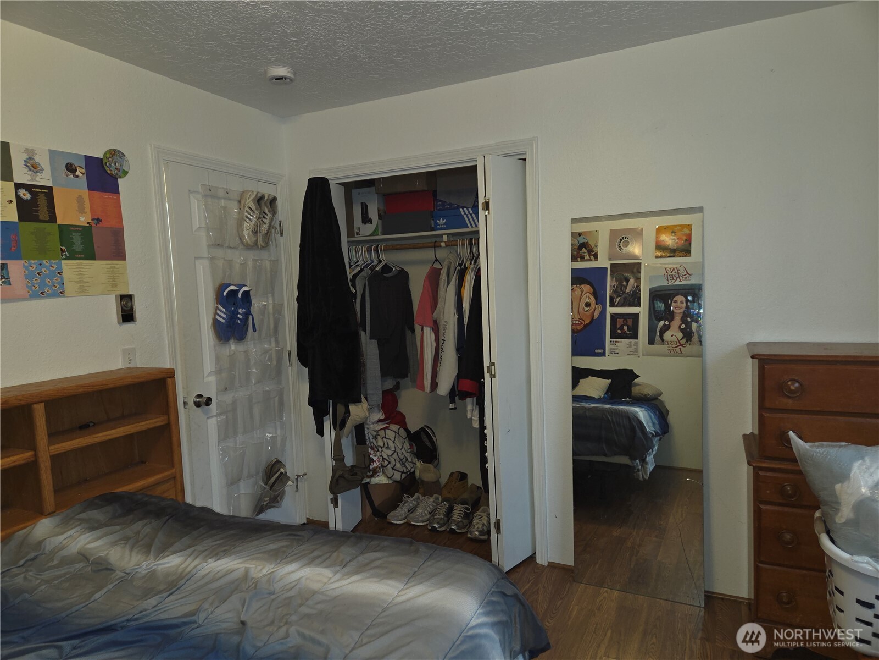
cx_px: 440
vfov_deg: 58.9
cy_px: 330
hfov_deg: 73.9
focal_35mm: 23
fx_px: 584
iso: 320
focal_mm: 5.4
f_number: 1.8
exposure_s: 1/24
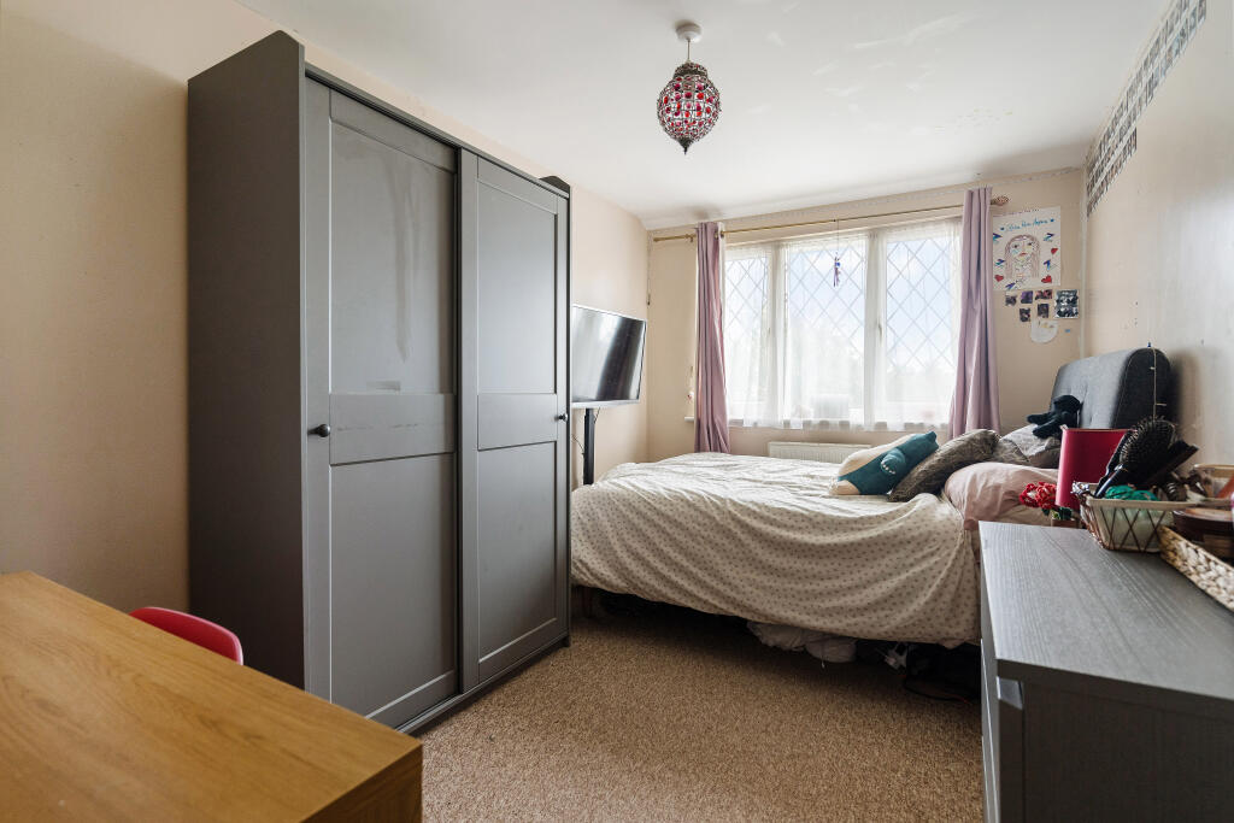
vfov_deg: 70.5
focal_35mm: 17
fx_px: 583
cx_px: 617
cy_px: 412
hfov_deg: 93.3
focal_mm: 17
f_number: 5
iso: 500
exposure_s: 1/5
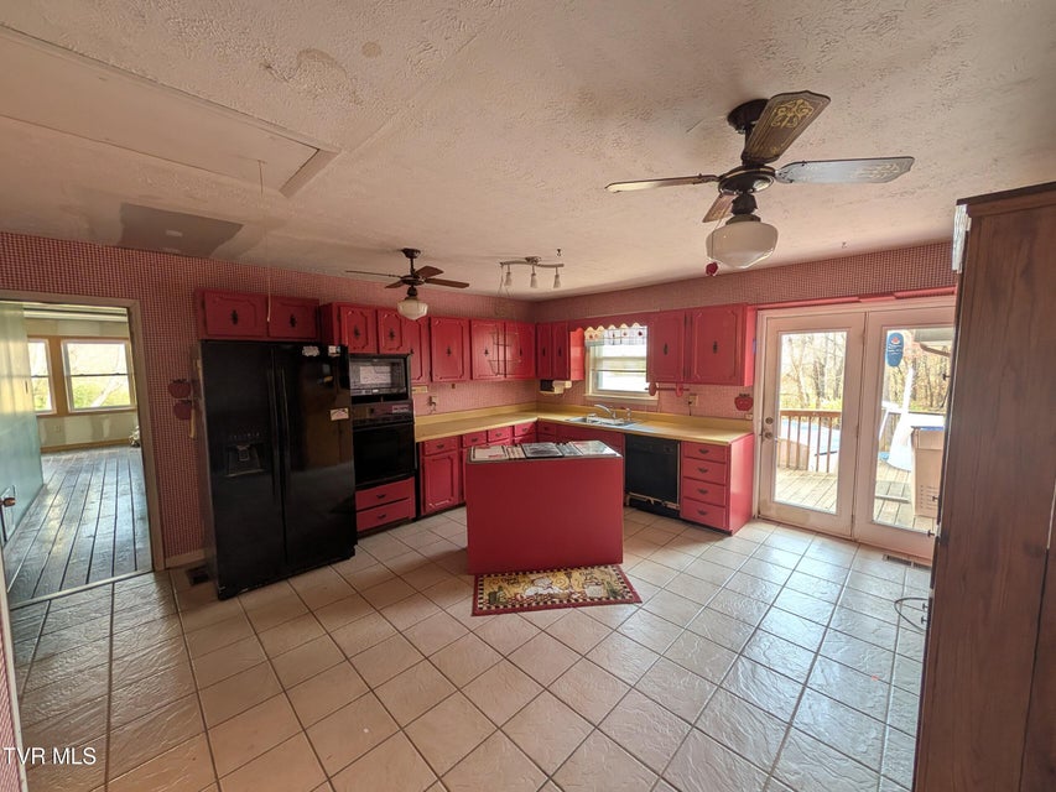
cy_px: 396
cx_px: 528
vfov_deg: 94.5
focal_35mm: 12
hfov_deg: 110.5
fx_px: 366
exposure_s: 1/120
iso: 85
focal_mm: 2.02
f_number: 1.7
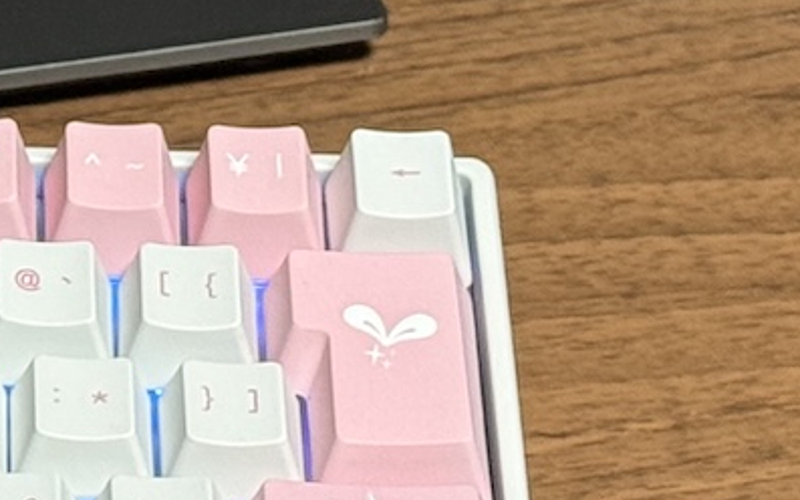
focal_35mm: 256
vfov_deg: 5.0
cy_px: -478
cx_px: -530
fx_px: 5581
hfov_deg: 8.0
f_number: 1.78
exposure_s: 1/60
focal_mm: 6.76
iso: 100
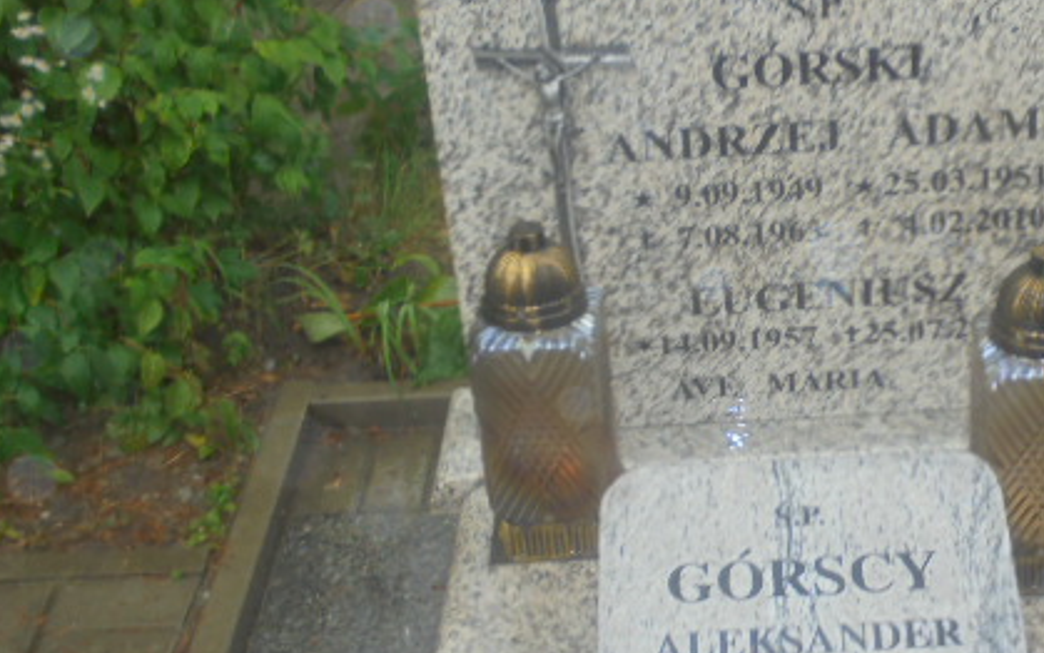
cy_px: 267
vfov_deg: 23.5
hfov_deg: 36.3
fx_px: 1565
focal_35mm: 55
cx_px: 740
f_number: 4
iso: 100
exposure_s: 1/60
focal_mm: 6.1
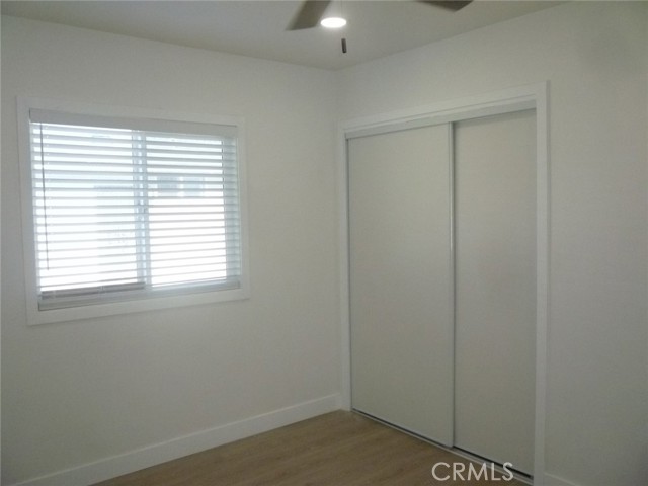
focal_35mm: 29
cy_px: 243
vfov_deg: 48.2
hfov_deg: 61.7
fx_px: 543
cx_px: 324
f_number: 3.3
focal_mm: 5.2
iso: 400
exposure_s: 1/320
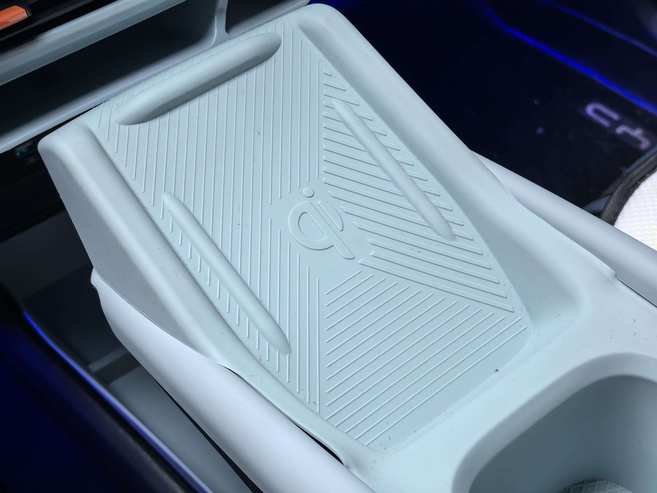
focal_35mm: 54
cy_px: 246
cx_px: 328
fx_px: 1025
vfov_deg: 27.0
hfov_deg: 35.5
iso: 320
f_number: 2
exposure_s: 1/50
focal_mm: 6.98
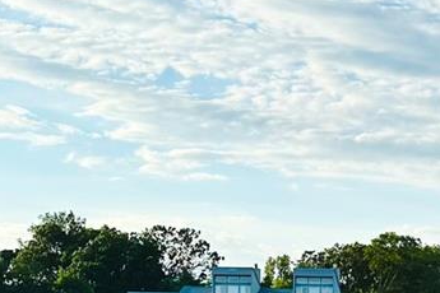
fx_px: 1357
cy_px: 517
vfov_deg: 11.5
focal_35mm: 111
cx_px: 282
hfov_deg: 18.4
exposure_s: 1/4762
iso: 80
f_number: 1.78
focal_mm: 6.86
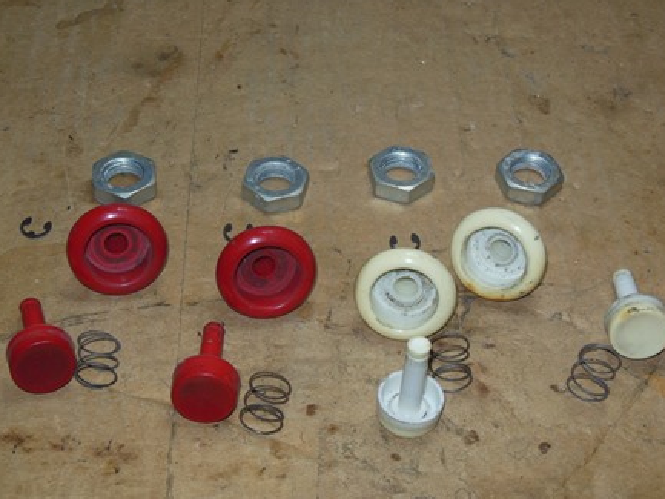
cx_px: 338
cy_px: 243
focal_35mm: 59
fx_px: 1134
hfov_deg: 32.7
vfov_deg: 24.8
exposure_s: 1/60
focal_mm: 10.2
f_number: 4.1
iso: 125
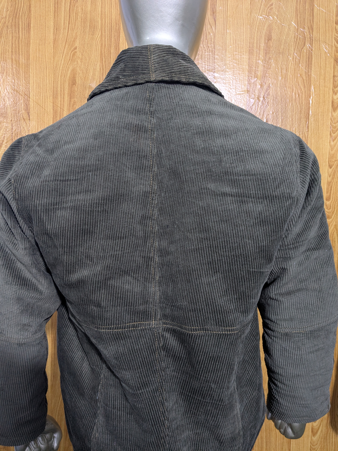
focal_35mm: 27
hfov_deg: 51.4
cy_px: 226
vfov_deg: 65.3
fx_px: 352
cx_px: 169
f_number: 1.73
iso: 243
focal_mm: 4.38
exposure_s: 1/25
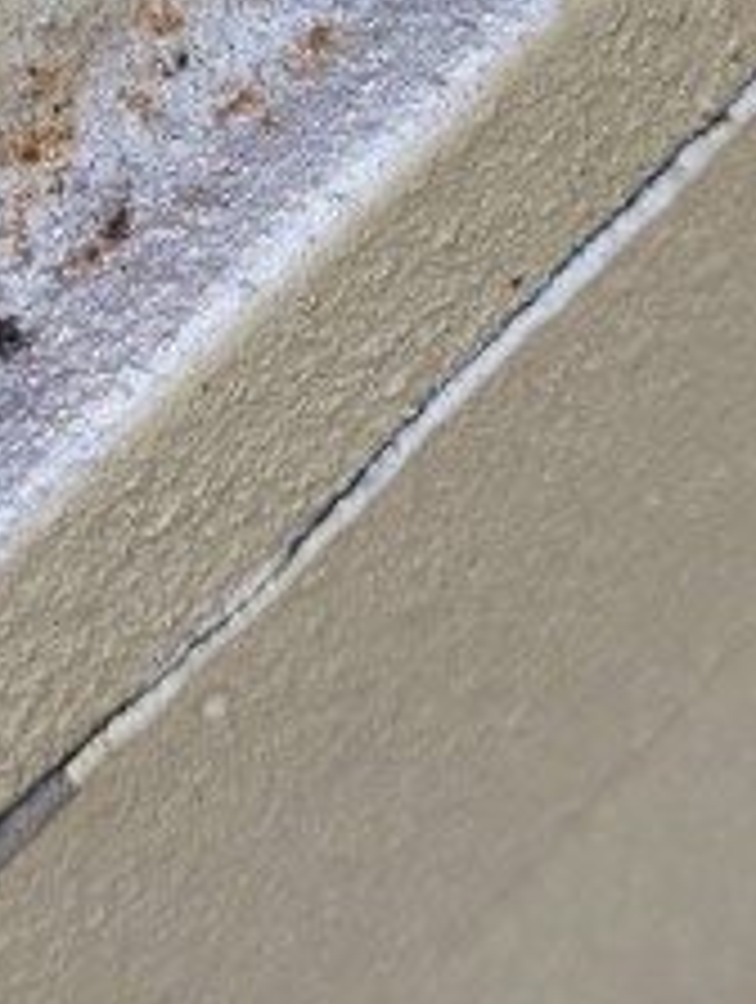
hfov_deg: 13.3
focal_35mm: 110
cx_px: -32
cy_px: -320
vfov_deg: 16.8
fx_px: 3194
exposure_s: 1/102
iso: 40
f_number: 1.8
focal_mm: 5.23
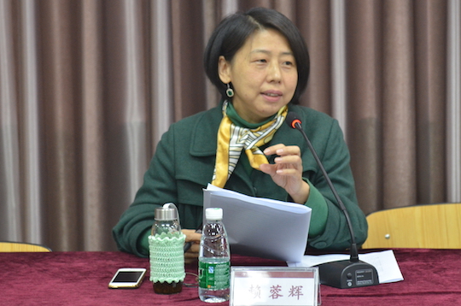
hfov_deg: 15.1
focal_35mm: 136
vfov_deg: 10.0
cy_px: 138
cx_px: 247
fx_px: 1738
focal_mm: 70
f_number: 4
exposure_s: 1/60
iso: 1600
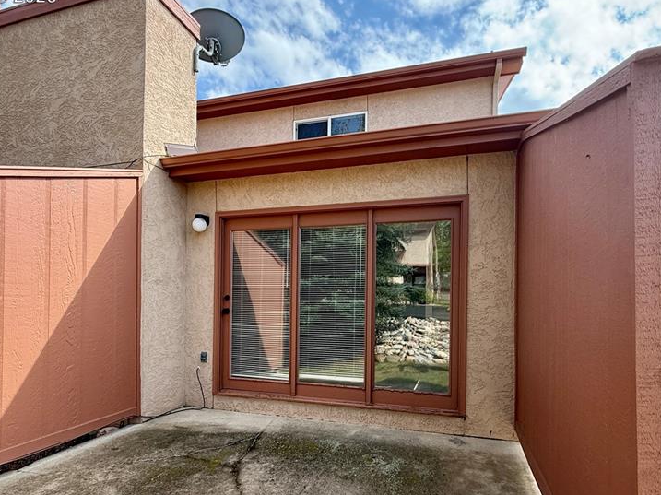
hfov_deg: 81.7
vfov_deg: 65.1
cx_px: 348
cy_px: 306
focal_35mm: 20
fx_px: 382
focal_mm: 2.22
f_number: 2.2
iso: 50
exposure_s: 1/390
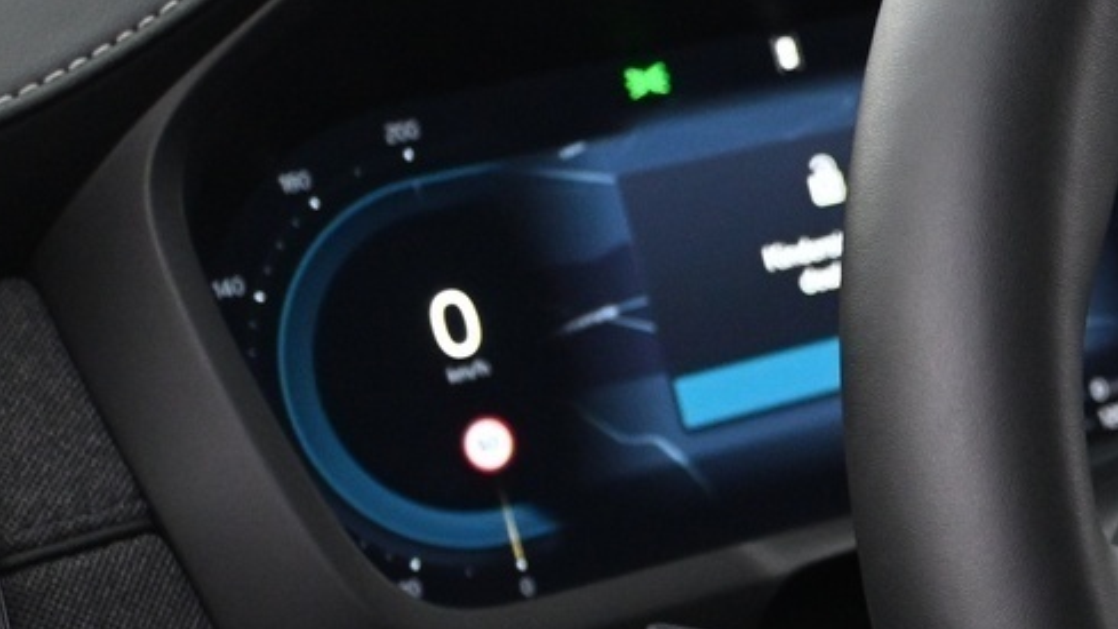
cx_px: 1804
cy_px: 499
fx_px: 3705
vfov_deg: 9.7
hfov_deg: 15.5
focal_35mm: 125
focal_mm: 24
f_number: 4.2
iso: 1600
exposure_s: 1/20
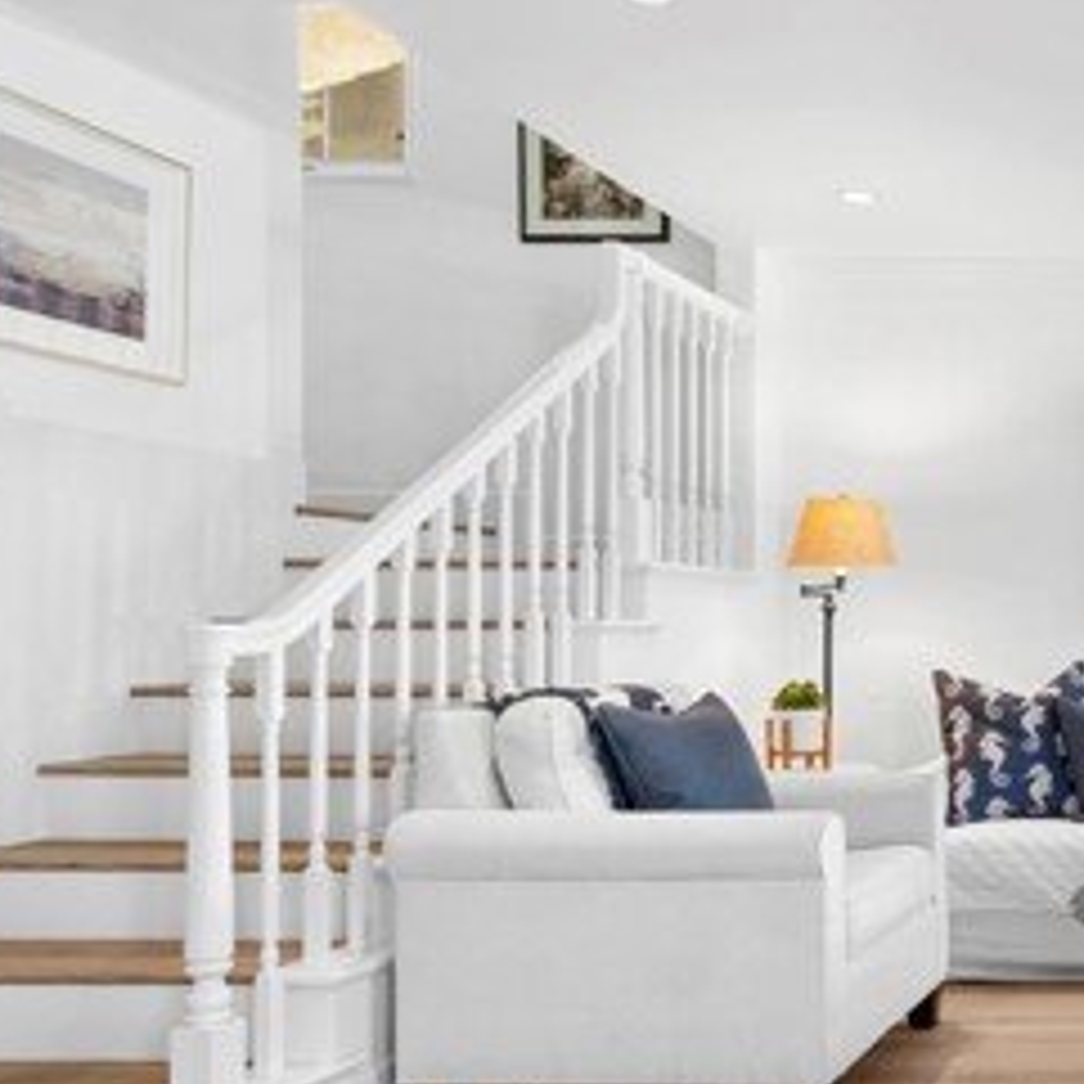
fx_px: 1275
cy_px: 627
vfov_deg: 45.9
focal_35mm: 36
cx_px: 1084
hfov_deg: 40.4
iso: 200
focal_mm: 16
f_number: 9
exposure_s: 1/4
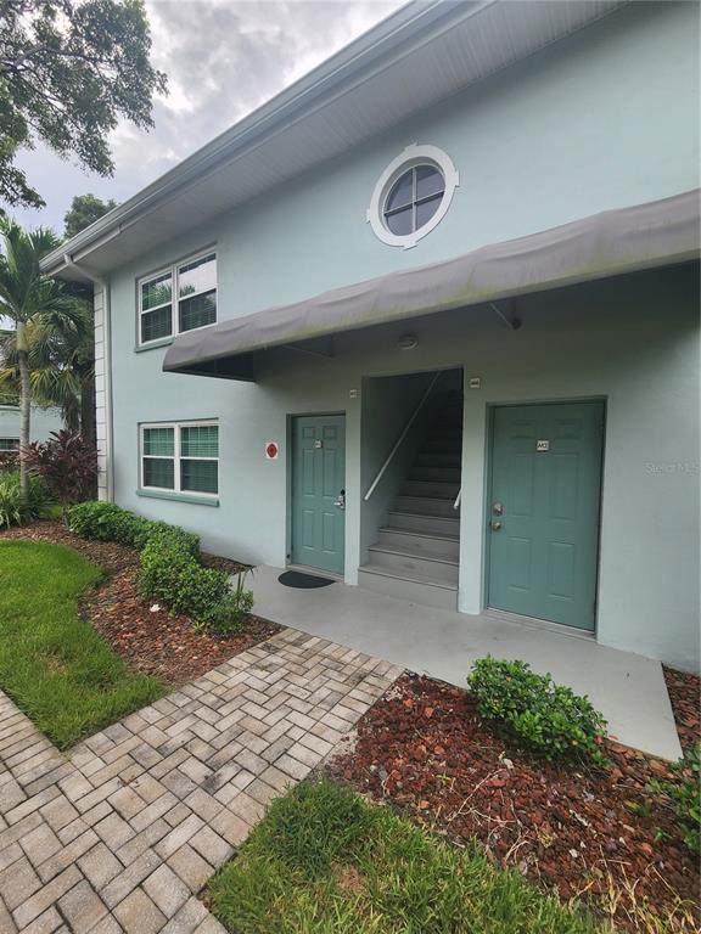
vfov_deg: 106.2
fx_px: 351
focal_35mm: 13
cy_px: 467
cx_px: 350
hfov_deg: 89.9
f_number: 2.2
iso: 50
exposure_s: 1/732
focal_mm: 2.2
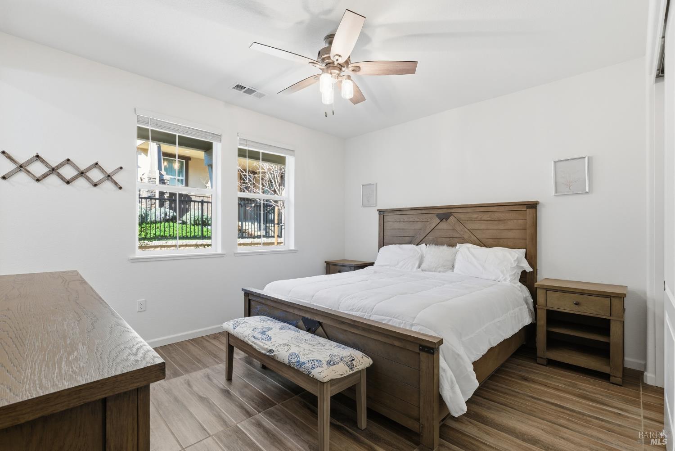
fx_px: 310
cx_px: 338
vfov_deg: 72.1
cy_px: 226
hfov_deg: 94.9
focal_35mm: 16
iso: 100
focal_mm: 16.5
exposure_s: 1/20
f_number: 11
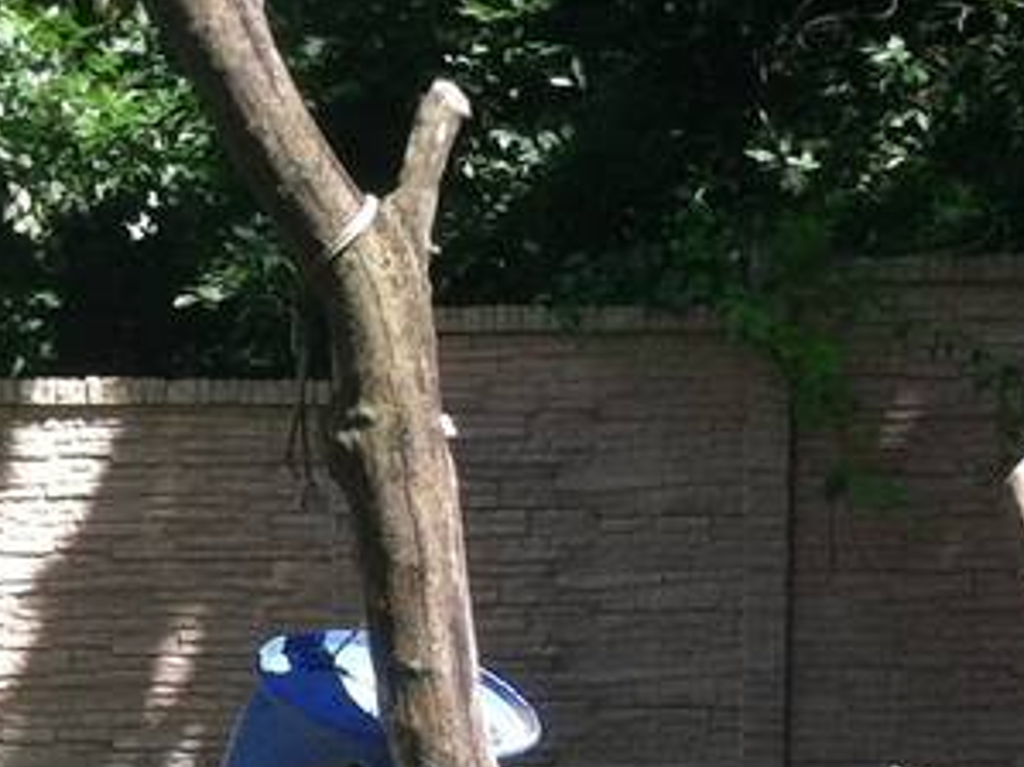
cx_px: -188
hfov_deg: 10.4
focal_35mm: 187
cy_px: 834
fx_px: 5530
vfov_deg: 7.9
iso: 80
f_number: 2.8
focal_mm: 3.85
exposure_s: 1/219
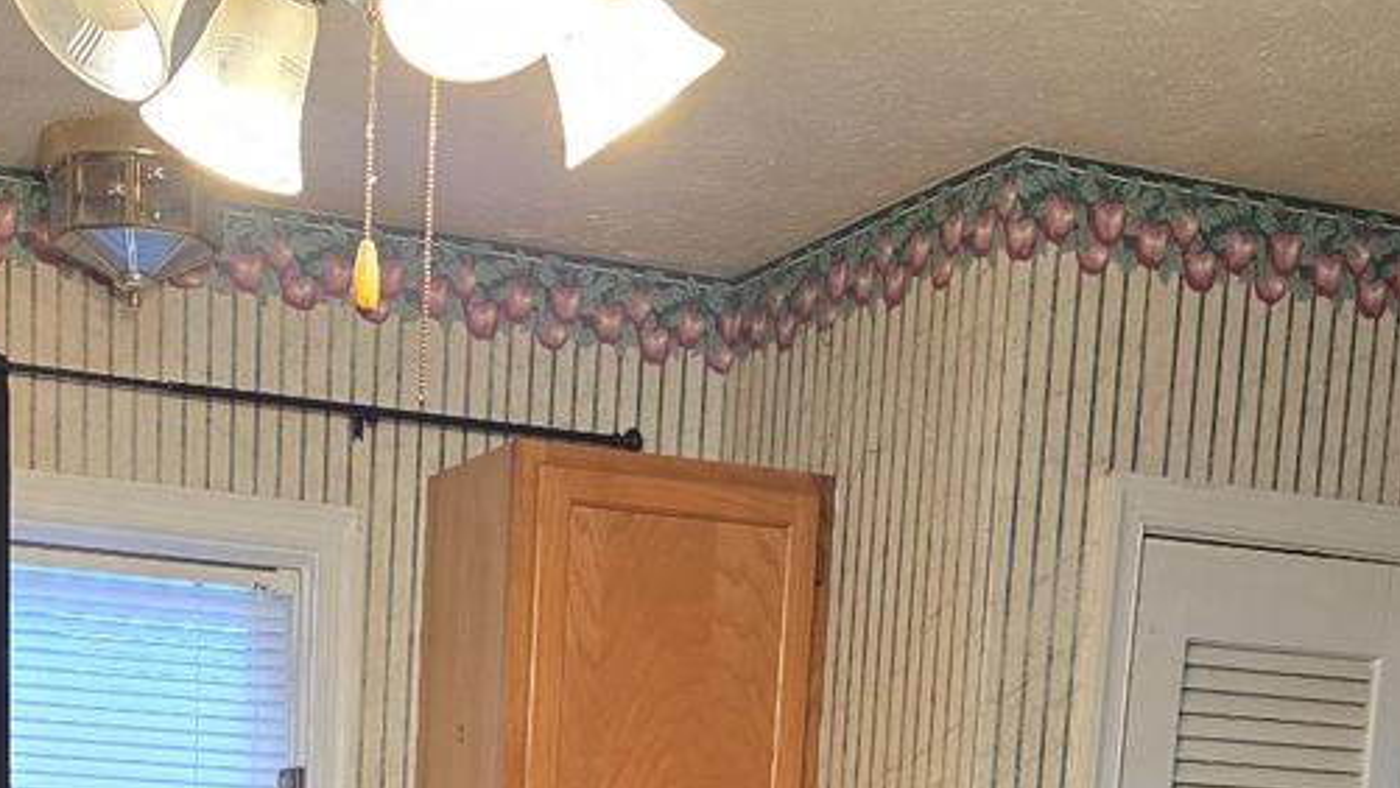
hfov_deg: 28.9
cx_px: 363
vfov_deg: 14.4
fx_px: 2673
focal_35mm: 72
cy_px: 1495
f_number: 1.7
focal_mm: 6.3
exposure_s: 1/120
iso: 500
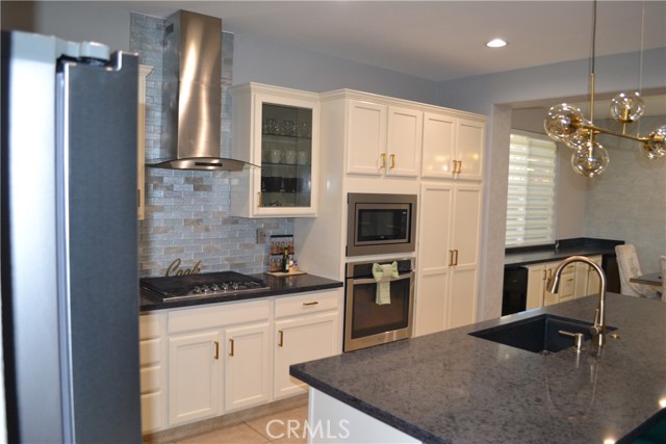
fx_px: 500
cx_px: 333
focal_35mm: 27
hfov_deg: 67.4
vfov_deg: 48.0
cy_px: 222
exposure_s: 1/60
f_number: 3.5
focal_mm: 18
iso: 720
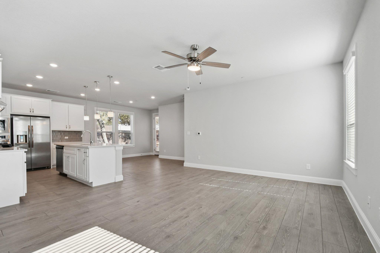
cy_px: 126
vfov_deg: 77.3
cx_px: 190
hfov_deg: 100.4
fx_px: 158
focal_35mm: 15
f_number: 8
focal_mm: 10
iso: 400
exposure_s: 1/100
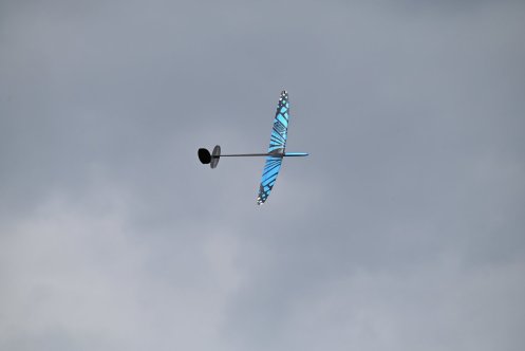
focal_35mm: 400
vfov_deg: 3.4
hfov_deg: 5.2
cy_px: 176
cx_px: 262
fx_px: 5836
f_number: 9
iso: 800
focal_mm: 400
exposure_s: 1/5000
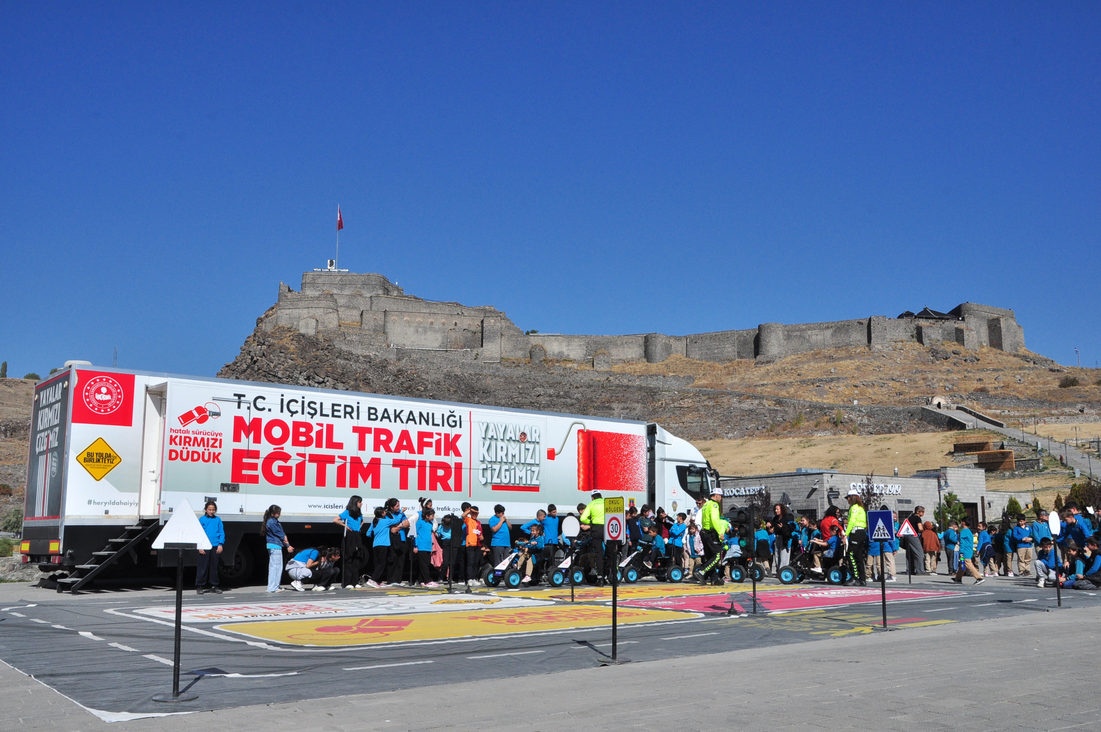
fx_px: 1008
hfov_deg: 57.3
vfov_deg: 39.9
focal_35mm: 33
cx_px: 550
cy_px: 366
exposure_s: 1/800
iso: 400
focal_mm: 22
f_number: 14
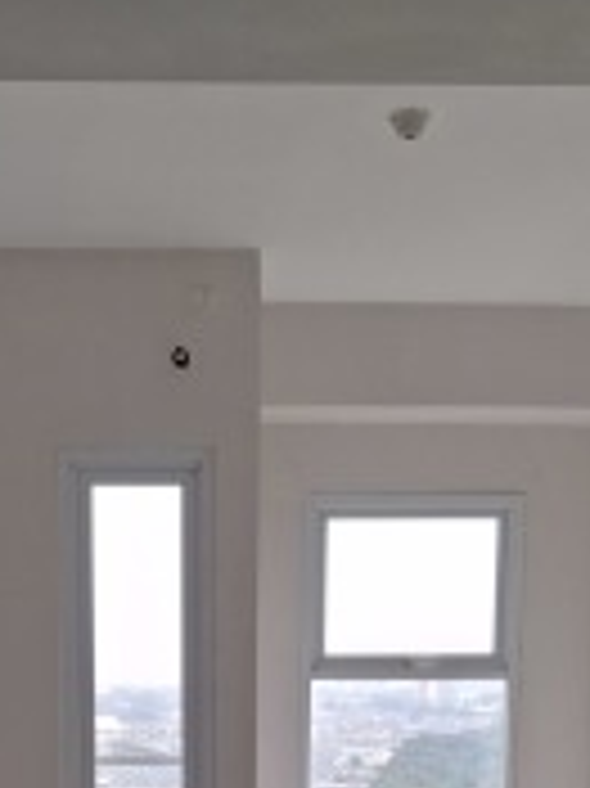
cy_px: 851
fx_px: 1615
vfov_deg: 25.6
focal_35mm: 71
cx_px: 187
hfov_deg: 20.6
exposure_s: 1/120
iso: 50
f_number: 1.8
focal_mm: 4
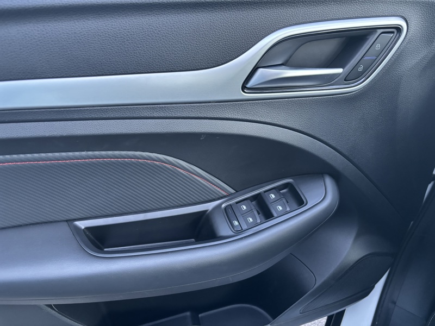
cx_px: 218
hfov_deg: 67.3
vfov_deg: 53.1
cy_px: 163
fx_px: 327
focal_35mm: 26
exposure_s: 1/60
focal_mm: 5.96
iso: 250
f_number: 1.6
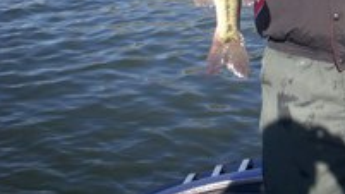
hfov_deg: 26.1
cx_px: 325
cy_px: -54
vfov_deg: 14.8
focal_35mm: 78
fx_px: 713
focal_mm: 6
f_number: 4.5
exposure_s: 1/343
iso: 100
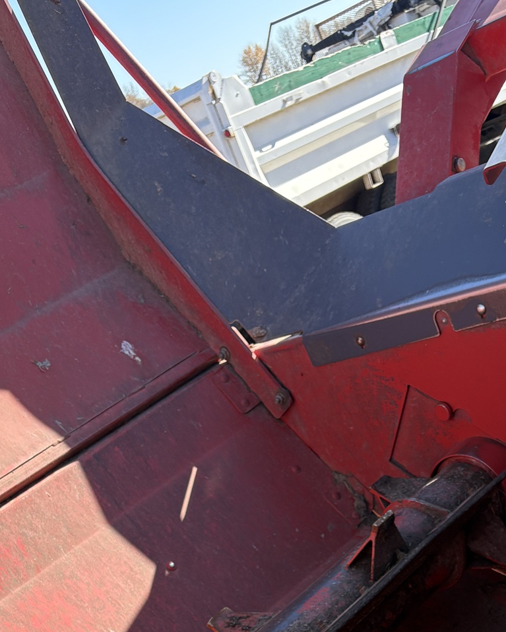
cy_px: 721
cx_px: 370
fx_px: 1160
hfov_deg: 24.4
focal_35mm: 62
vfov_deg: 27.5
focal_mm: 5.96
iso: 50
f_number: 1.6
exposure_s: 1/708
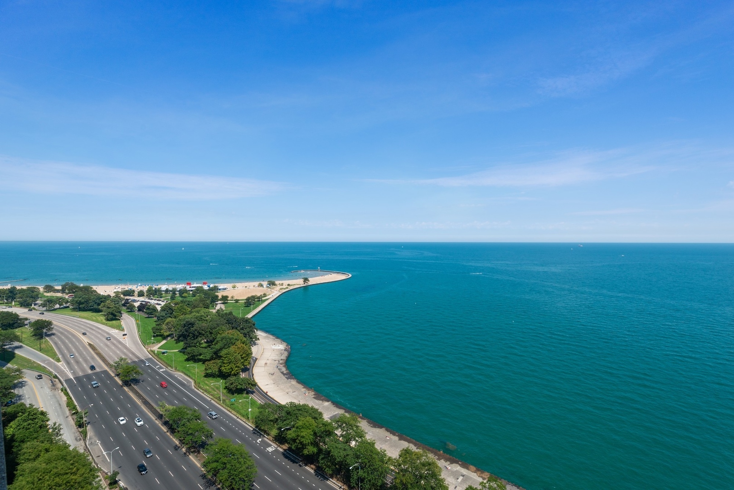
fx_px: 347
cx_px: 367
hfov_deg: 93.3
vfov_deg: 70.5
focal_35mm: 17
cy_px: 245
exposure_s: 1/320
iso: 100
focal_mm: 17
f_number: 7.1
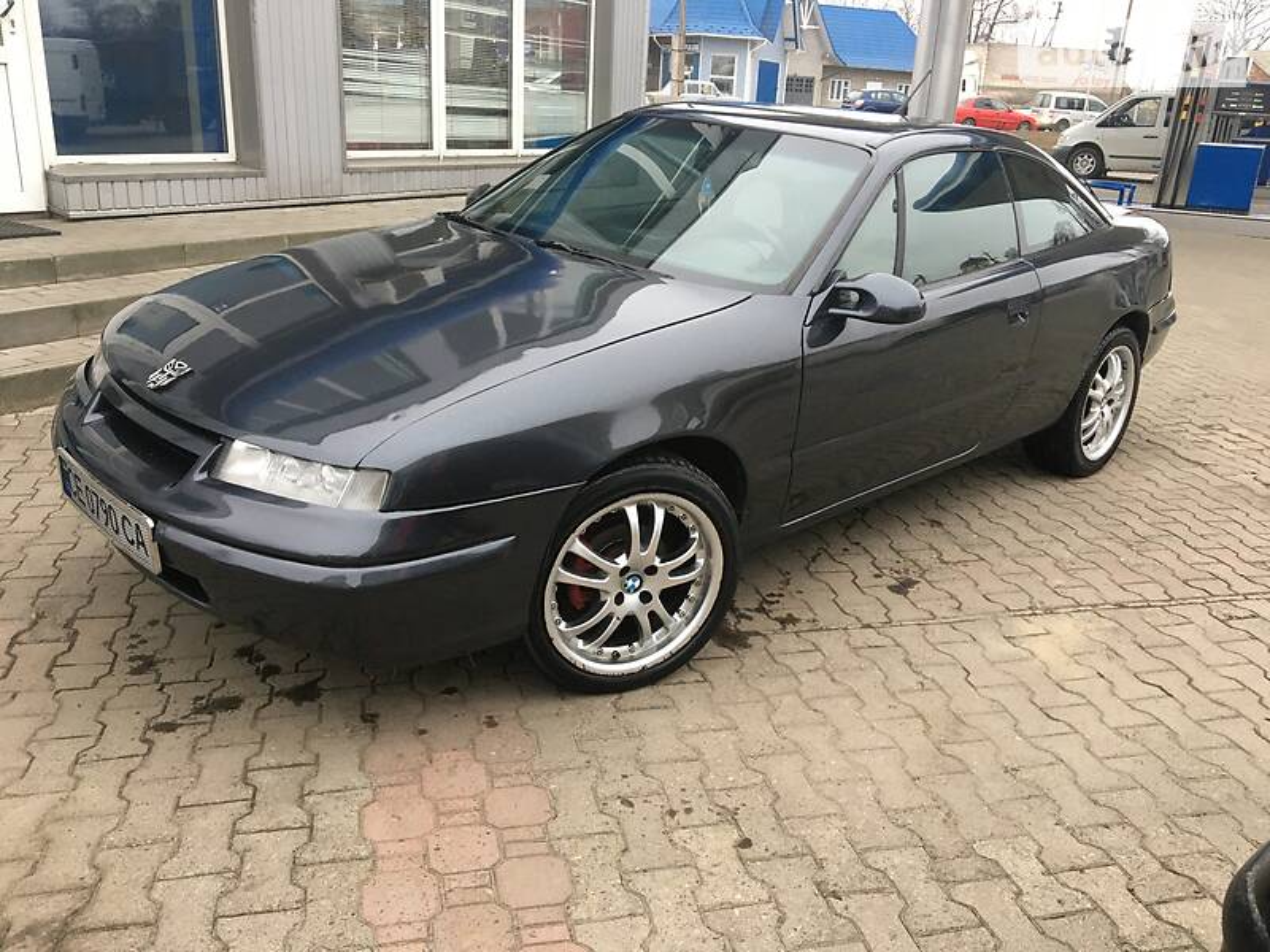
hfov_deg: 61.7
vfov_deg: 48.2
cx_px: 635
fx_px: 1064
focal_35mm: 29
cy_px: 476
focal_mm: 4.2
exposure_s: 1/33
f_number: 2.2
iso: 64
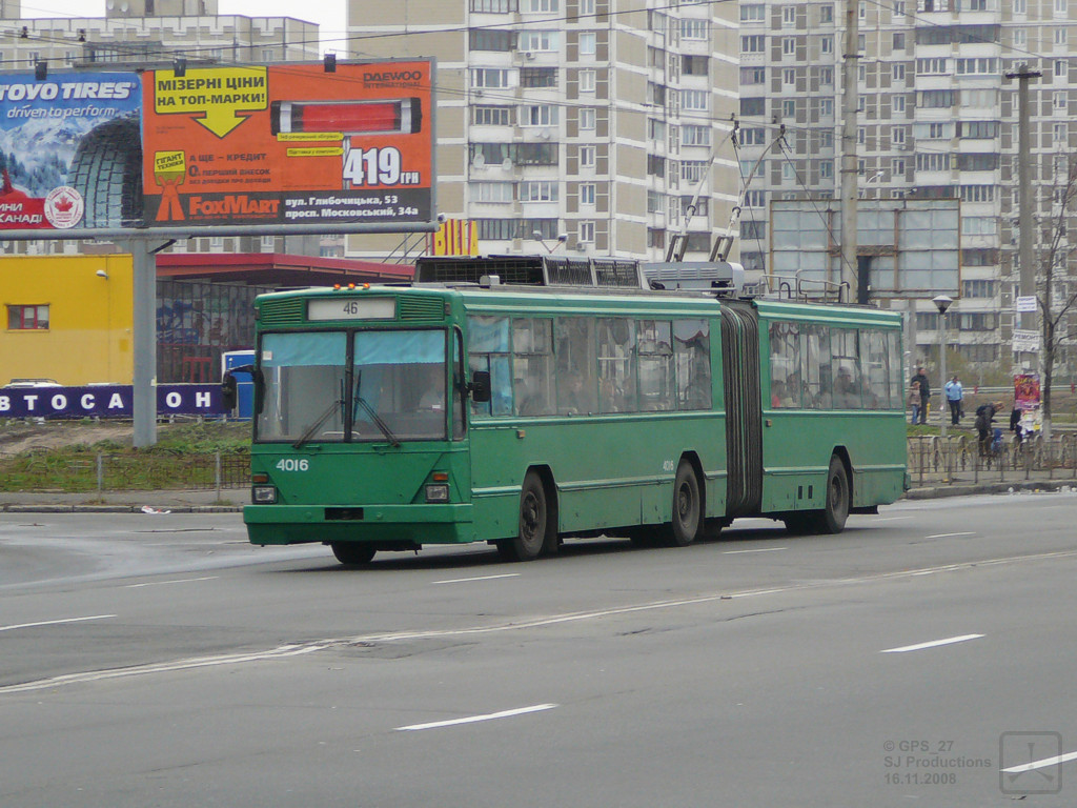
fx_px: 4605
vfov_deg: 10.0
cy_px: 404
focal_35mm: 148
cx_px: 538
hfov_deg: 13.3
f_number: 4
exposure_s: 1/60
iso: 100
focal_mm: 22
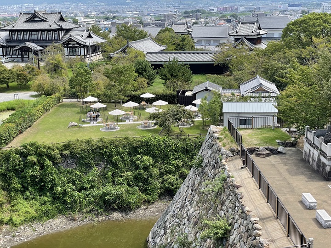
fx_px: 497
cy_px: 124
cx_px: 166
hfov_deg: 36.8
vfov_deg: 28.0
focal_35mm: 52
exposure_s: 1/539
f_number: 2
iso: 25
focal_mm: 6
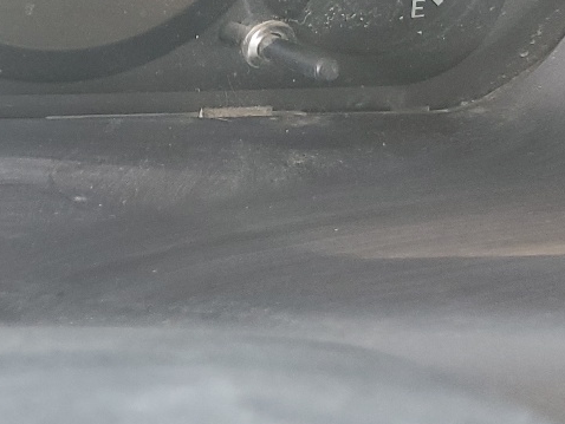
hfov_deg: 19.3
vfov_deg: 16.3
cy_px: -78
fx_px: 1421
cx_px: -317
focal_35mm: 87
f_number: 1.5
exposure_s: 1/60.2
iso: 69
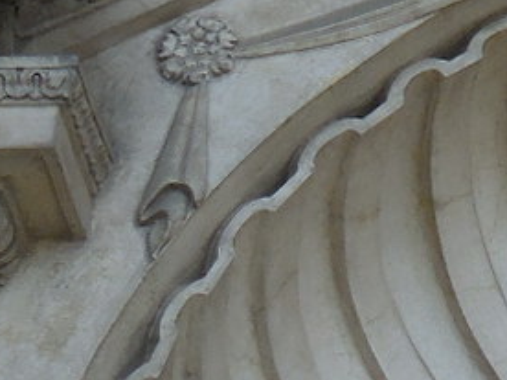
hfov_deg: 5.5
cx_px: 950
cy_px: -222
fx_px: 5185
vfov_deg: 4.2
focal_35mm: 354
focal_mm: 11
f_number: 4.5
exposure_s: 1/200
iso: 125
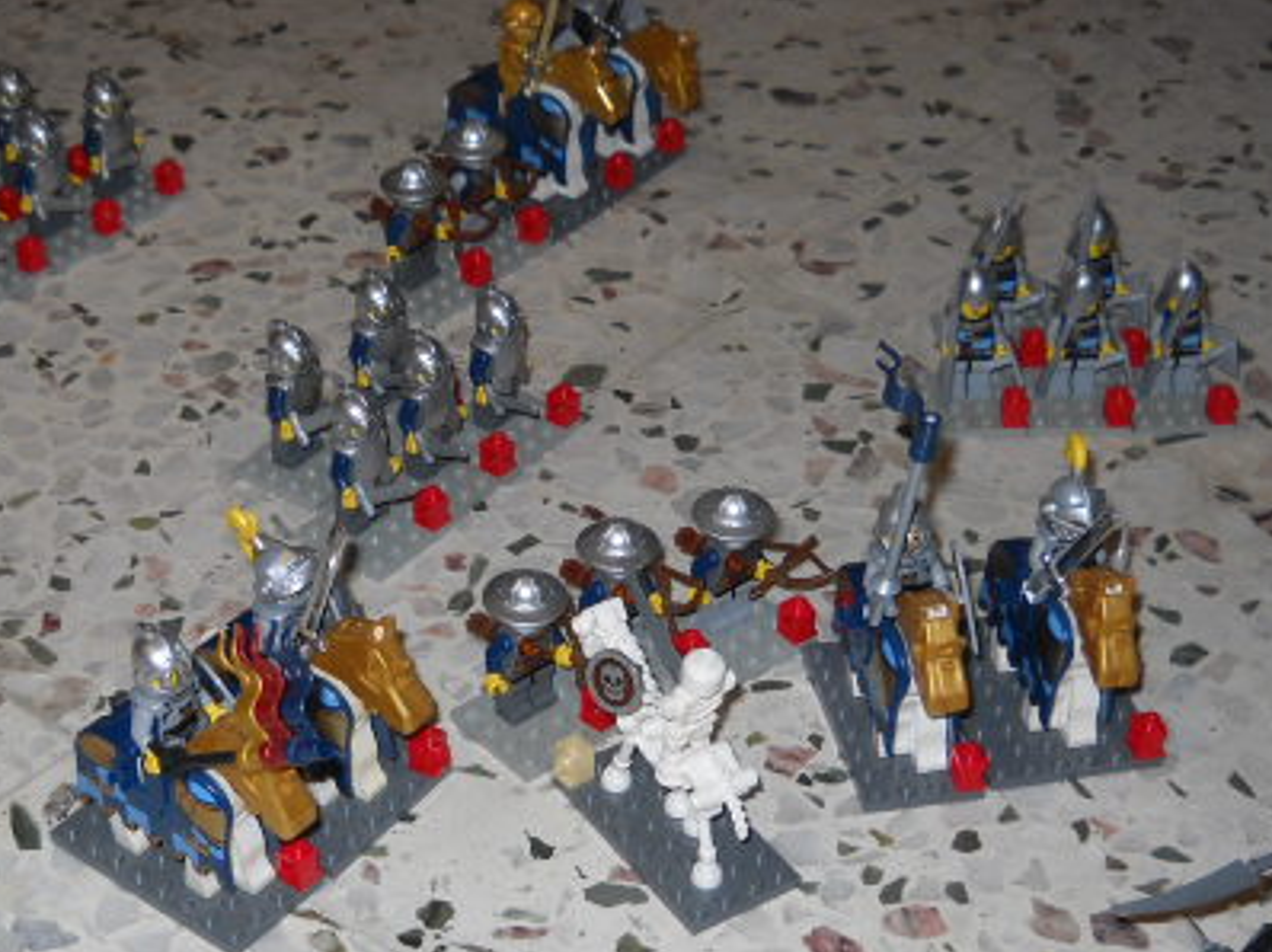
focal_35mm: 66
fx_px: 2424
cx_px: 492
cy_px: 629
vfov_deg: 22.1
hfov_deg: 29.3
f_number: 3.1
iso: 64
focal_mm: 6.72
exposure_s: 1/30
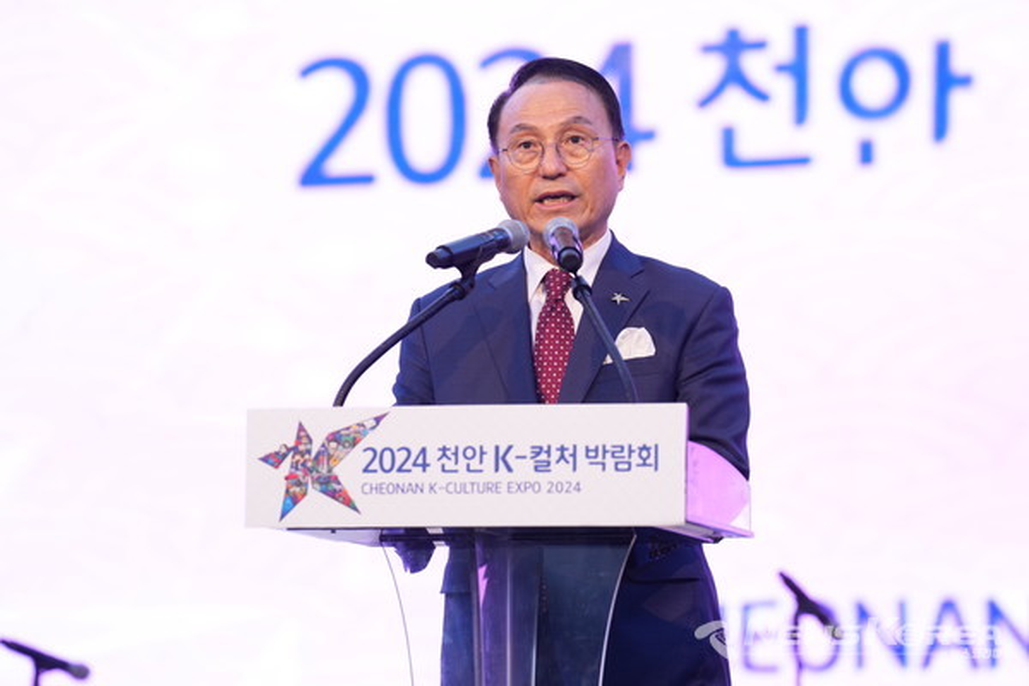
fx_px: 5716
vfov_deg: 6.9
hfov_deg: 10.3
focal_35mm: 200
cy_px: 343
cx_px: 514
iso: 640
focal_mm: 200
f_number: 4
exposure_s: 1/320
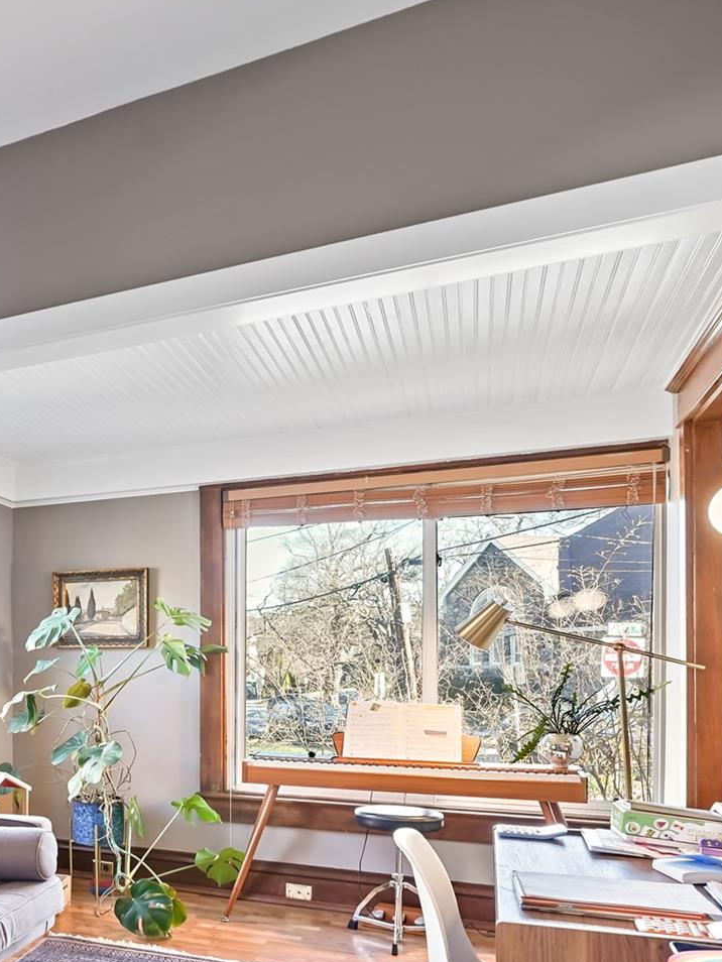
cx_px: -142
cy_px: 662
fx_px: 917
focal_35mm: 33
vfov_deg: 53.9
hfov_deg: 34.5
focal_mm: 16
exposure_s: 1/3
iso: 1000
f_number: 7.1
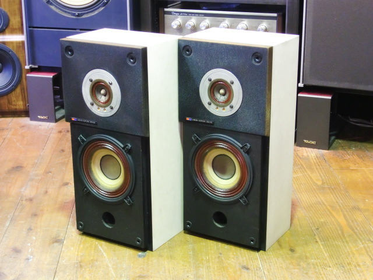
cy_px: 140
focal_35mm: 66
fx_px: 711
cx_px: 186
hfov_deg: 29.4
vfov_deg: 22.3
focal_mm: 11.7
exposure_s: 1/6
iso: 400
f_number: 4.1
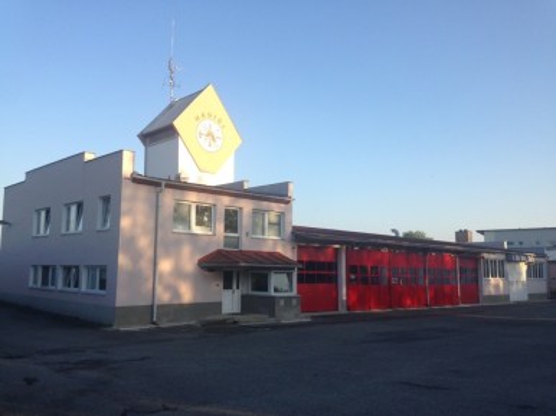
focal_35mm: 33
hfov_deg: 55.4
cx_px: 278
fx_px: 530
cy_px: 208
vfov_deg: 42.9
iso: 50
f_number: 2.4
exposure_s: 1/589
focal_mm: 4.12
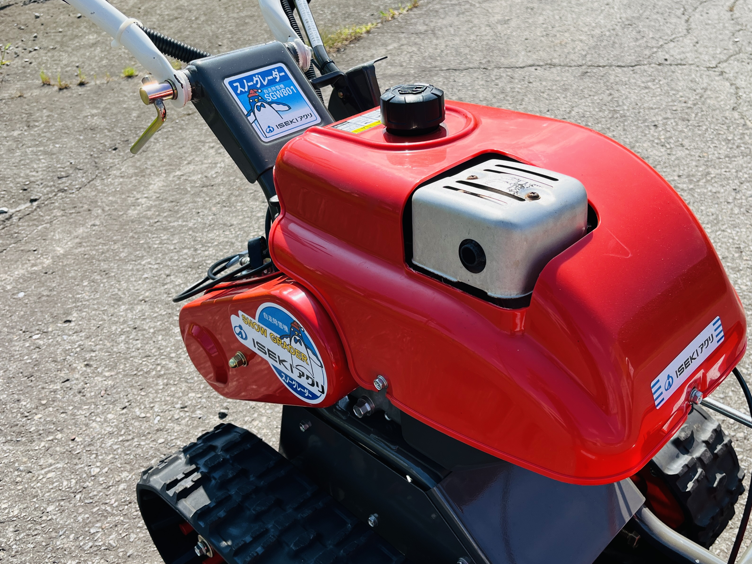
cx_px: 409
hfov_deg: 55.3
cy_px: 271
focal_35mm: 33
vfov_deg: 42.9
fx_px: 717
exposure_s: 1/1890
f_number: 1.6
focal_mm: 5.1
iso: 50
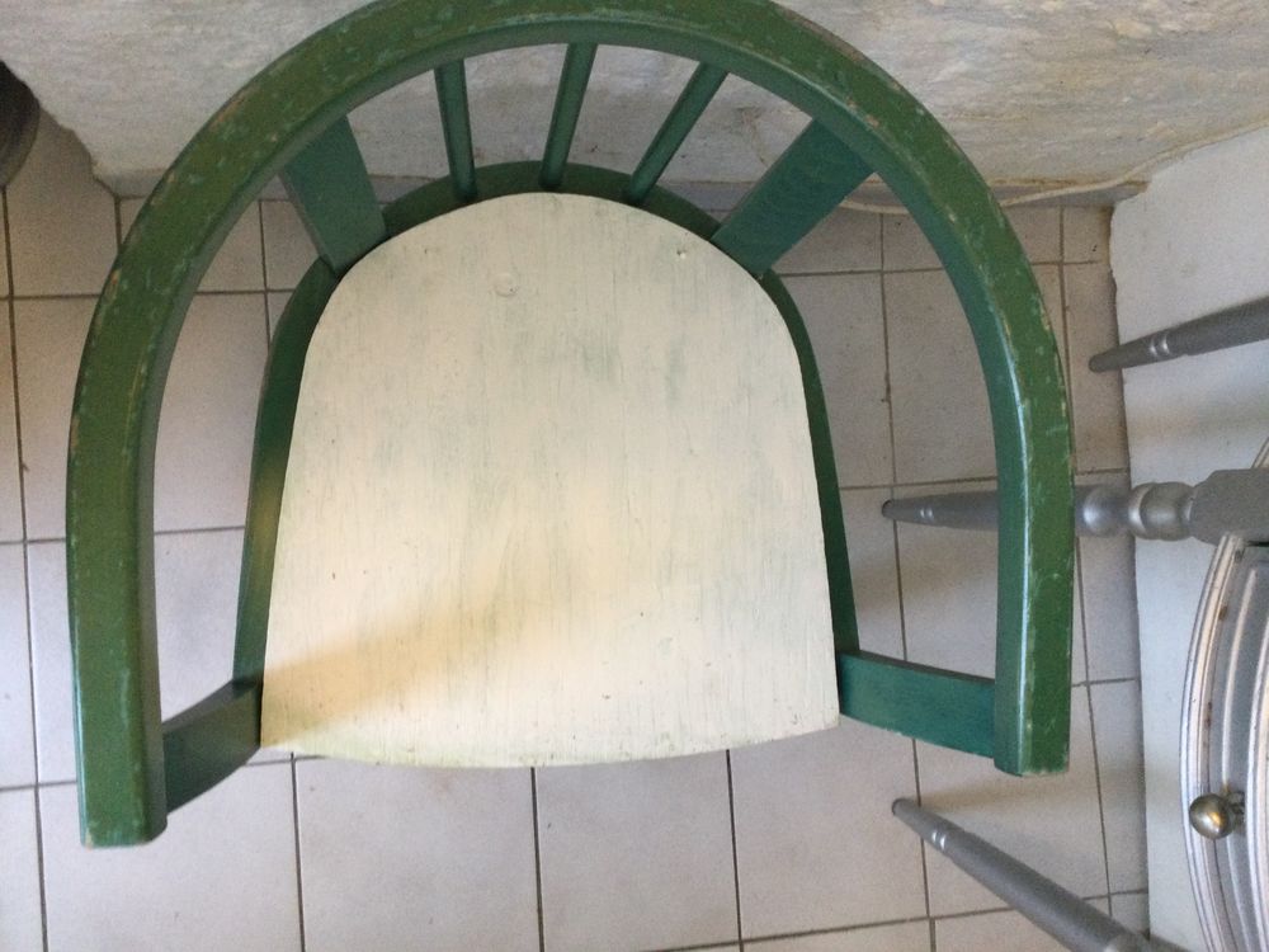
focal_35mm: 31
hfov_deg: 58.4
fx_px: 1136
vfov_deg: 45.4
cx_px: 634
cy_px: 476
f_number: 2.4
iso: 125
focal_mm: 3.3
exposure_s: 1/33
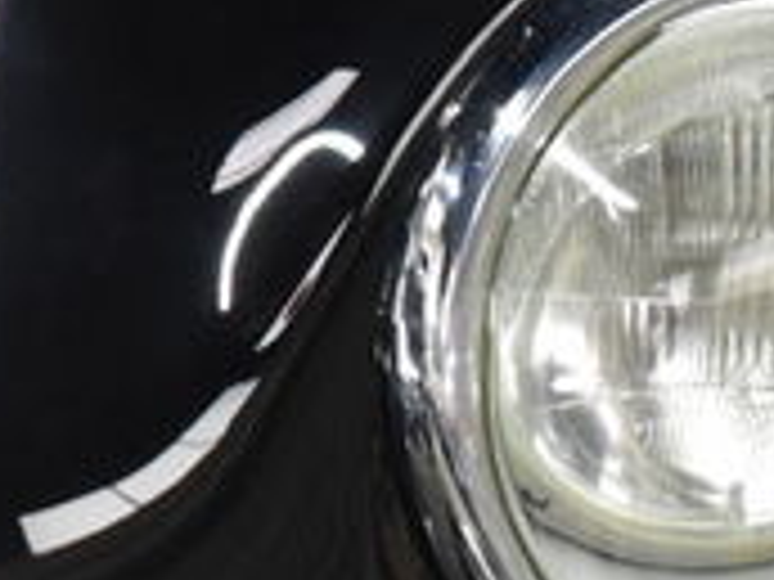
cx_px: -1215
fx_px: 5184
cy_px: -423
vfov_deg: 6.3
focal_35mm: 232
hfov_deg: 7.8
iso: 1600
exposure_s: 1/40
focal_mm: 27
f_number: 4
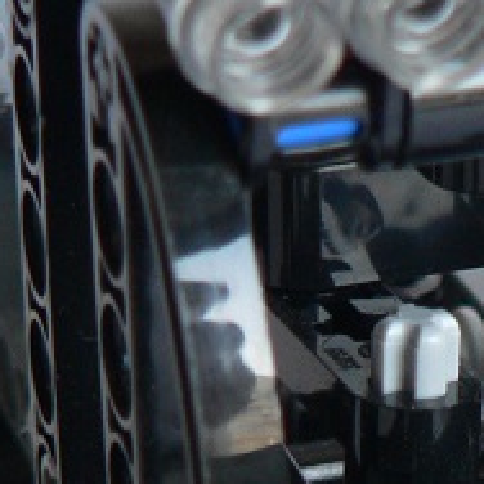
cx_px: 525
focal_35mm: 196
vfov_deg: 8.9
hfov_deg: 8.9
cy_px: 523
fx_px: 3100
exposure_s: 1/30
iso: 100
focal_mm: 8.7
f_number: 2.8
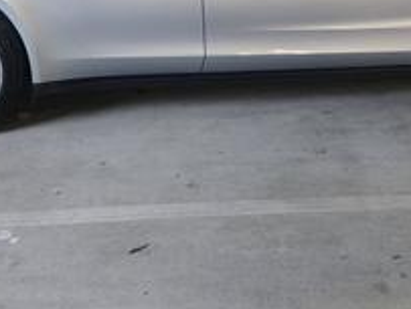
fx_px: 678
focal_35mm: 57
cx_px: 194
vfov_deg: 25.2
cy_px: 48
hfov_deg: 33.7
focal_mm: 6.4
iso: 250
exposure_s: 1/120
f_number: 1.8
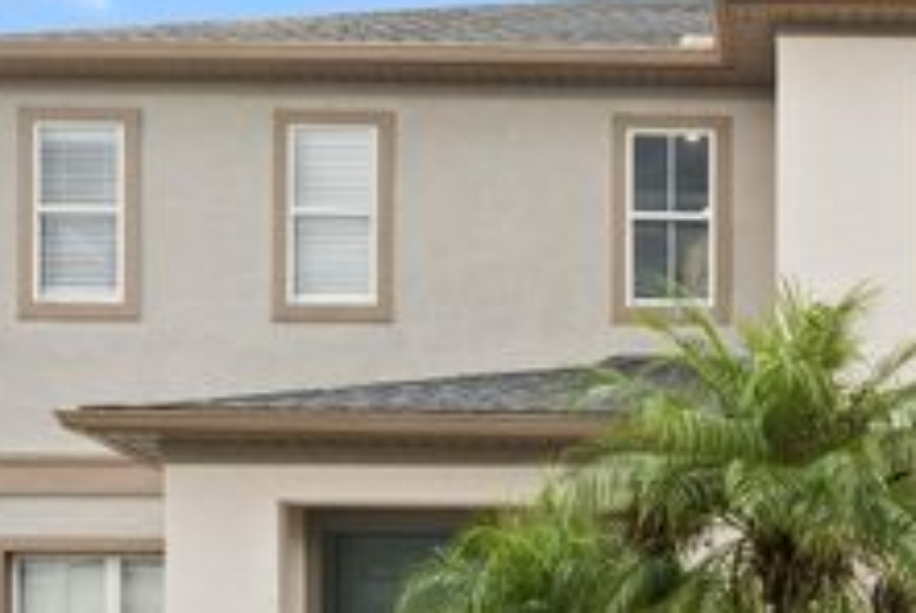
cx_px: 875
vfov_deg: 19.4
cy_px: 466
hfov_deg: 27.5
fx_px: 1783
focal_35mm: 70
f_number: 22
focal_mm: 31
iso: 640
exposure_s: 1/30
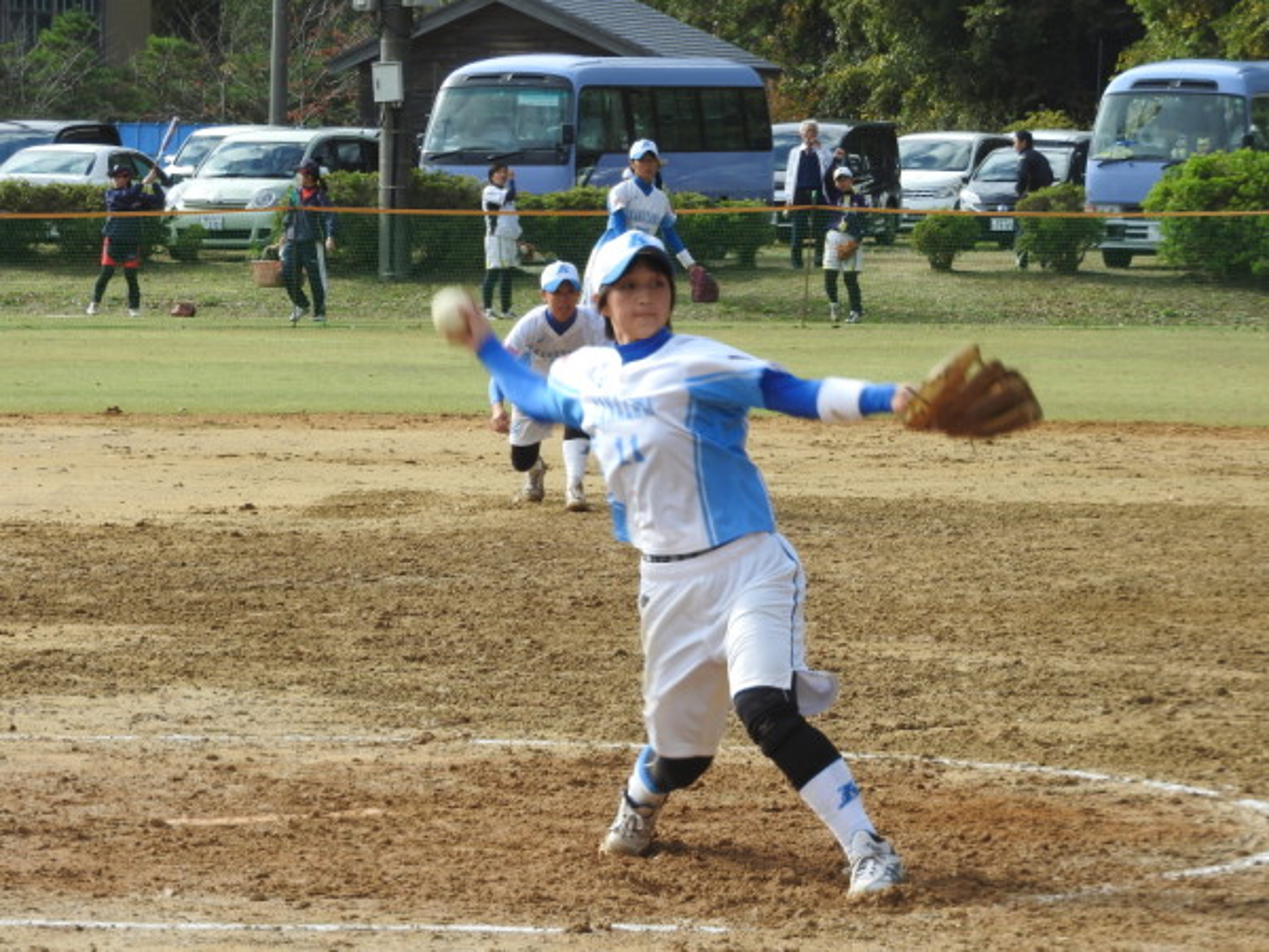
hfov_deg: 9.9
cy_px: 476
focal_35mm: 200
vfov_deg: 7.4
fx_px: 7332
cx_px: 634
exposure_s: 1/320
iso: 100
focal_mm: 35.8
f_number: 5.3
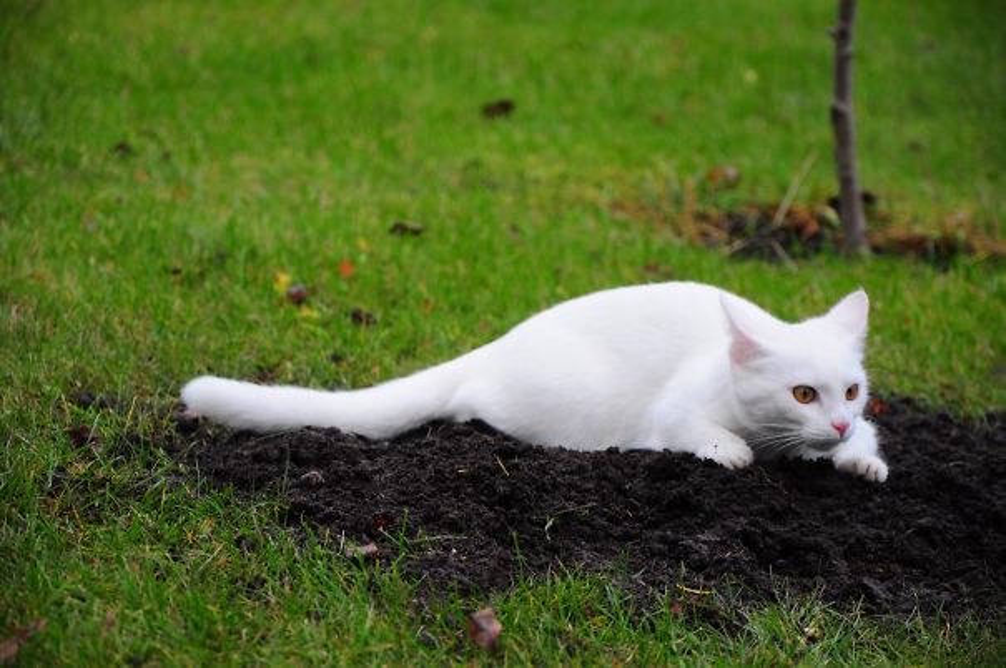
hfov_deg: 13.1
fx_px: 4396
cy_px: 334
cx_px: 503
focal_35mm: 158
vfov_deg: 8.7
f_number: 5.6
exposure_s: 1/40
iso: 200
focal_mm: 105
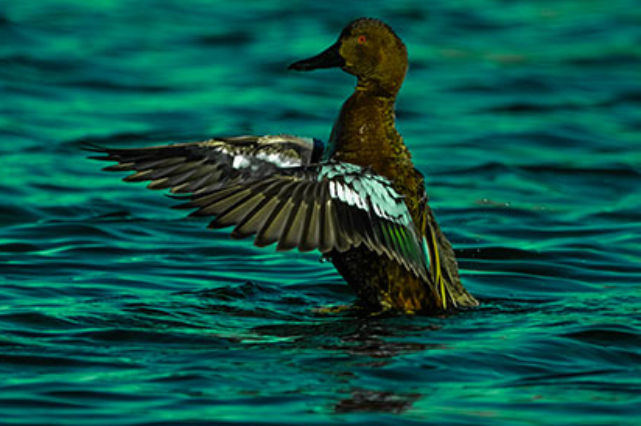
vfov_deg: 0.9
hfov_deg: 1.4
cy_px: 211
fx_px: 25904
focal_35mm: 1456
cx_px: 271
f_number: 13
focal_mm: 1200
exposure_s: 1/2500
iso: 1250
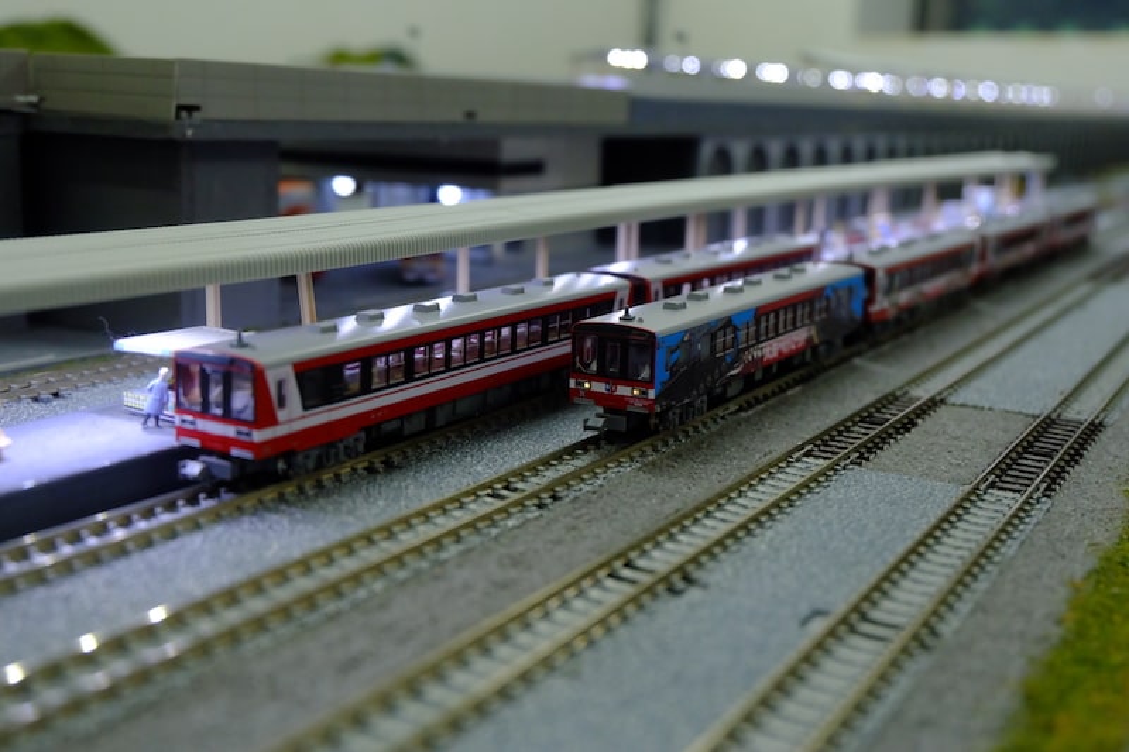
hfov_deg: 48.5
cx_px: 564
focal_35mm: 40
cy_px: 376
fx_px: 1254
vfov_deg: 33.4
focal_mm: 26.9
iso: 2500
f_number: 5.6
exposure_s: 1/170
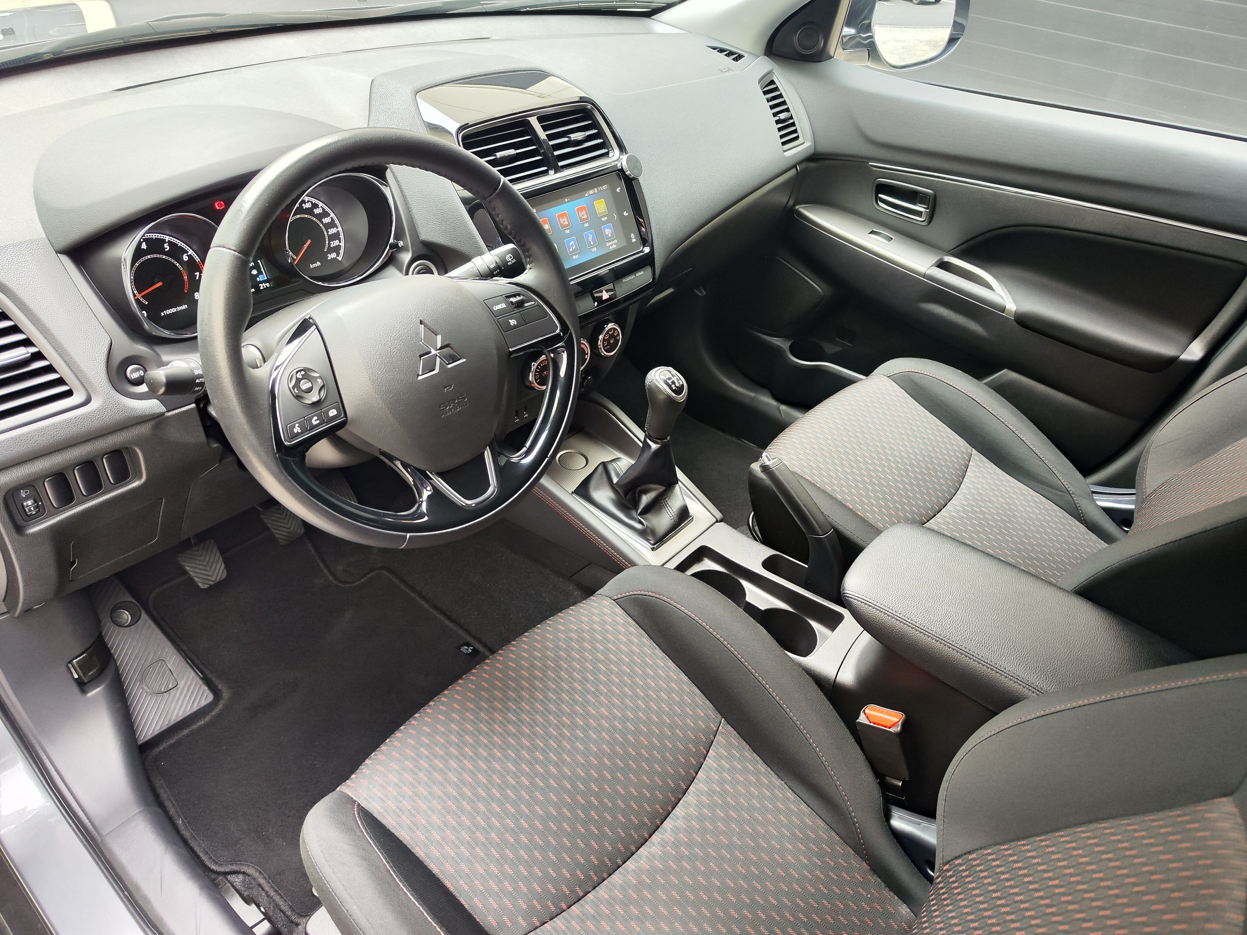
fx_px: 829
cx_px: 624
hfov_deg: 73.9
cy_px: 468
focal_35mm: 23
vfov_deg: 58.9
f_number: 1.69
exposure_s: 1/87.6
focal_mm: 7.01
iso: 334
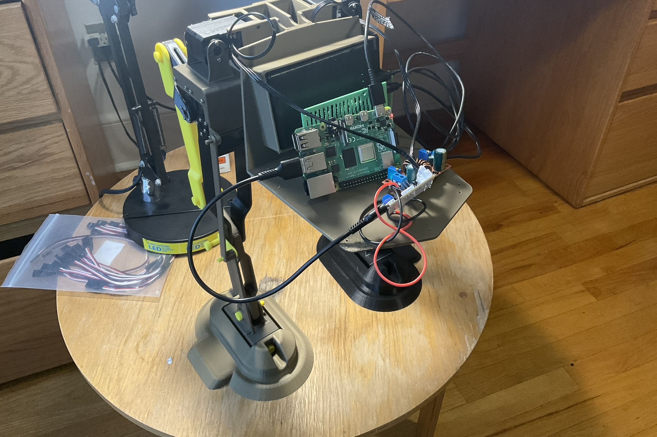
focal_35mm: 31
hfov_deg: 60.3
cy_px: 186
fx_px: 566
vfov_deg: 42.2
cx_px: 326
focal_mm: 3
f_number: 1.8
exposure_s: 1/60
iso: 200
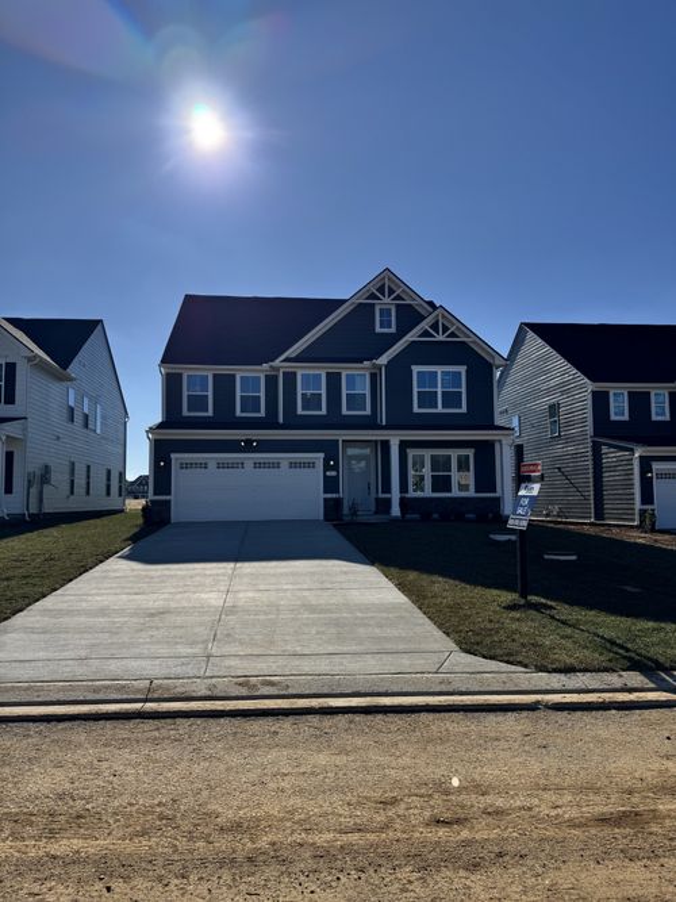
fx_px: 625
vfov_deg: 71.6
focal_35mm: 24
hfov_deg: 56.8
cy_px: 451
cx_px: 338
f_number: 1.78
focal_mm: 6.76
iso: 80
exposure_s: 1/9009
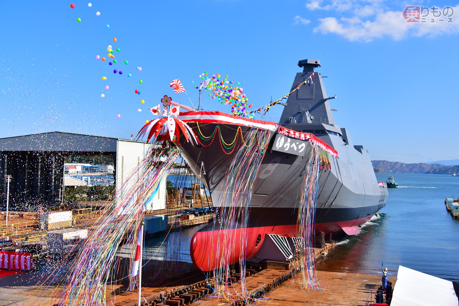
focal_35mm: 45
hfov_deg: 43.6
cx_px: 230
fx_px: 574
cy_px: 153
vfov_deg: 29.9
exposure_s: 1/1250
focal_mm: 45
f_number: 7.1
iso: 250
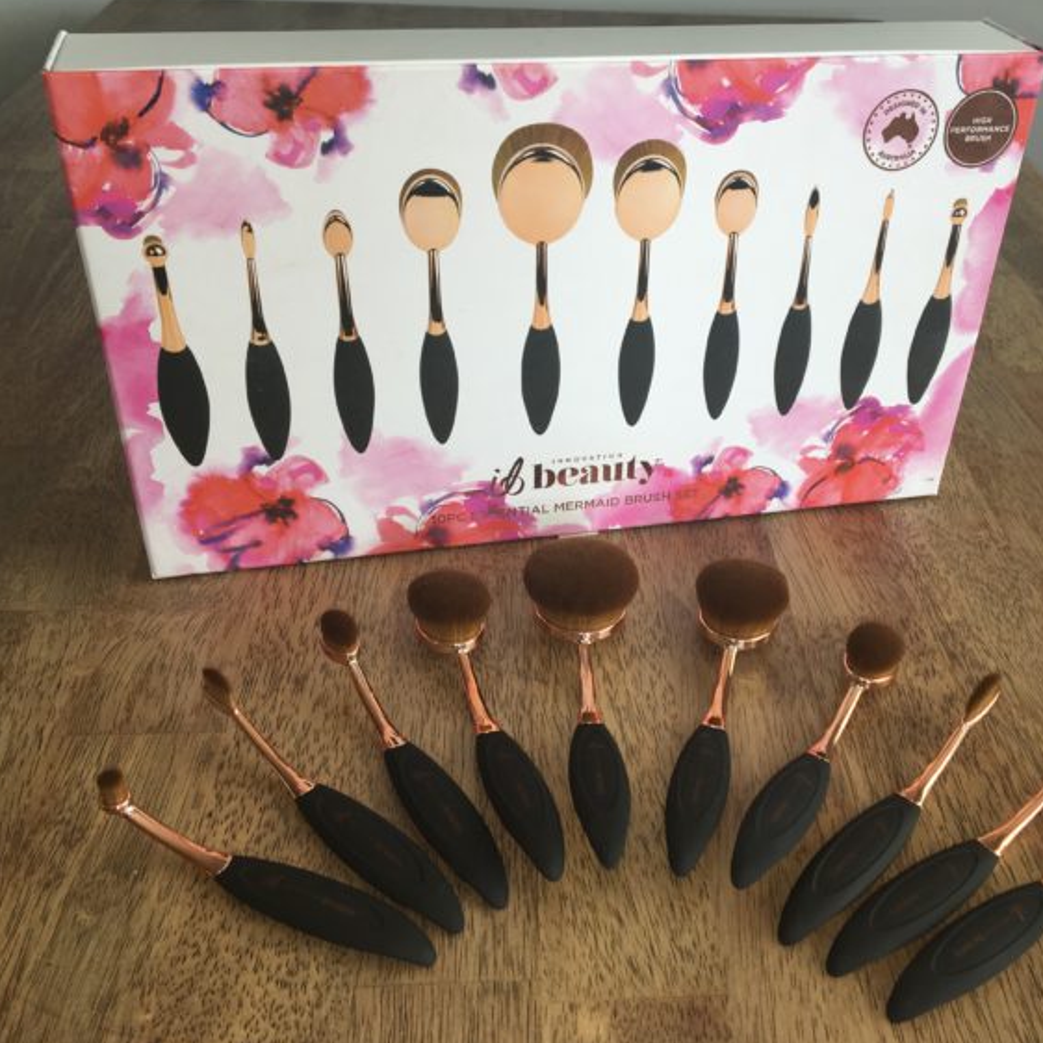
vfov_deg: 47.2
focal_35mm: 35
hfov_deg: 47.0
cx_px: 607
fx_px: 1193
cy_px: 525
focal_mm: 4.15
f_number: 2.2
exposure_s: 1/60
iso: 25
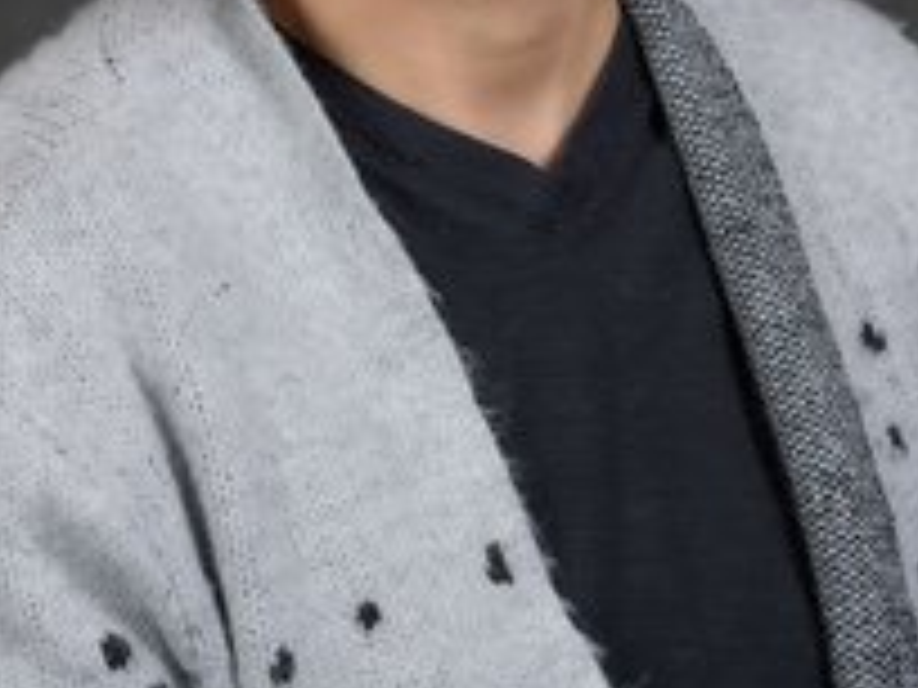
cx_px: 389
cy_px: -207
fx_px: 6550
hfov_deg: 8.0
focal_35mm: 247
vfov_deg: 6.0
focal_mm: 85
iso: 400
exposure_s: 1/200
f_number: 5.6
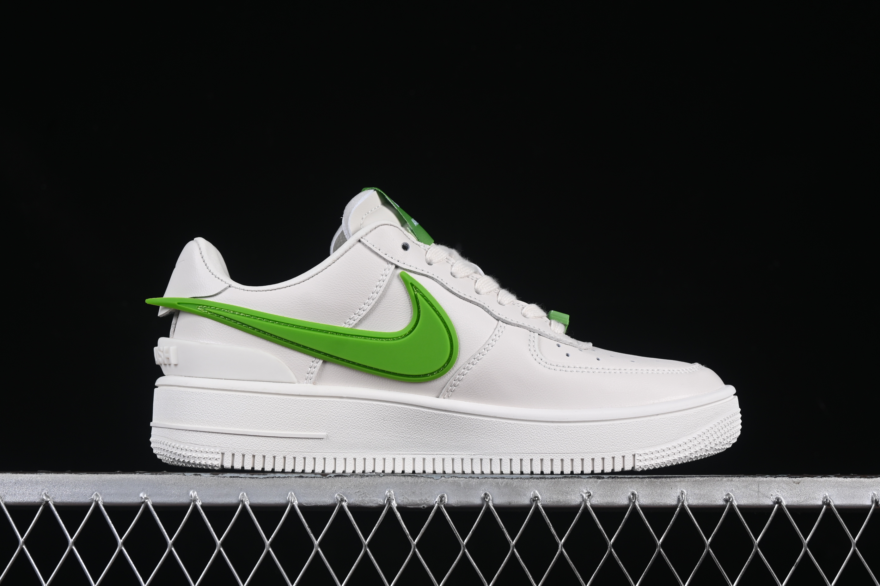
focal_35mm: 75
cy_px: 293
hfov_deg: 27.0
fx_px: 1833
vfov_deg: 18.2
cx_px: 440
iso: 160
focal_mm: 50
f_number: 8
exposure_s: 1/100
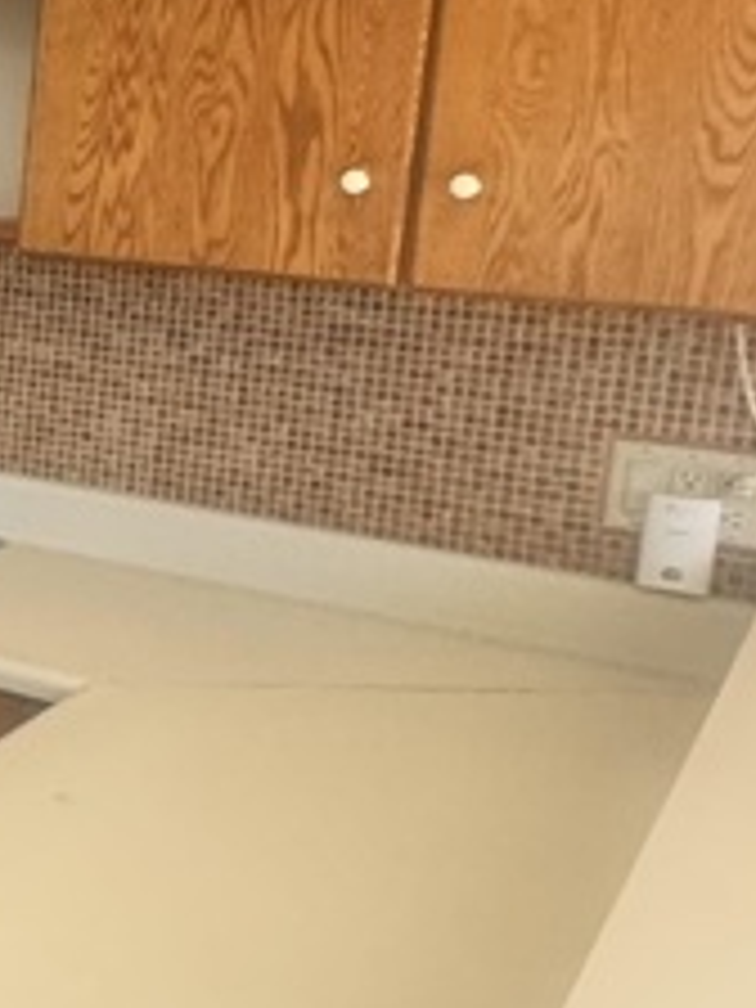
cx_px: -788
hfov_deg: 16.7
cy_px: 338
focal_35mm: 64
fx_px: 1864
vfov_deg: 30.1
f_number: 2.2
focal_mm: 2.22
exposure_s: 1/120
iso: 250
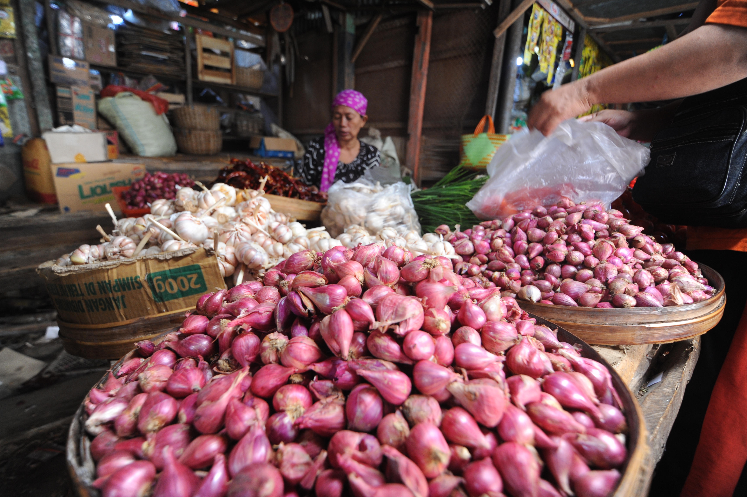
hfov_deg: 96.8
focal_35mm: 16
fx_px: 332
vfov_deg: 73.7
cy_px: 248
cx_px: 374
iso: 1000
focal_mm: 16
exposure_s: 1/30
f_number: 5.6
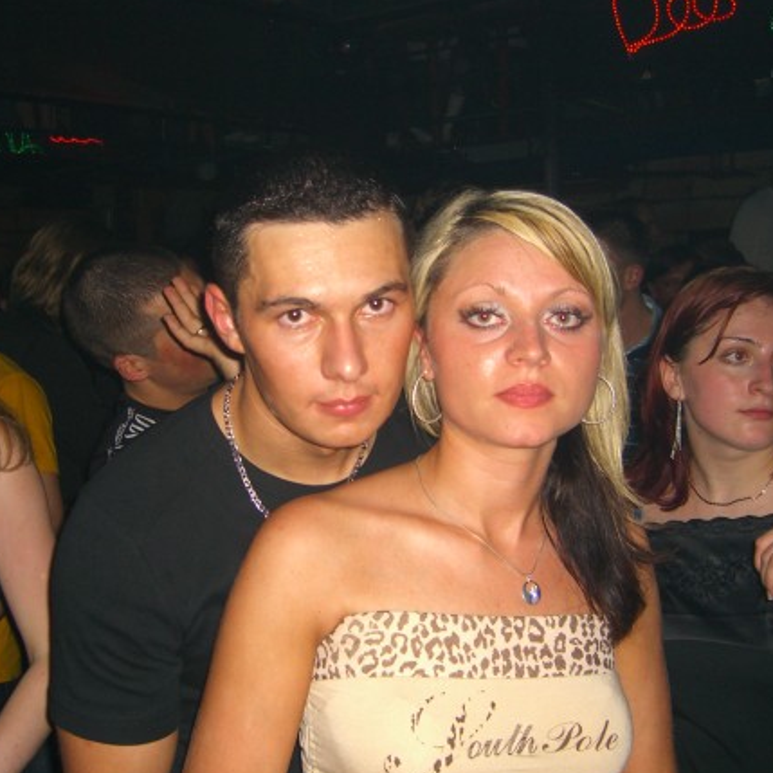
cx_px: 371
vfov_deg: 36.1
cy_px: 396
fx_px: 1187
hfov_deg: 36.1
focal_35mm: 47
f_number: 2.8
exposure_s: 1/60
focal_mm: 7.9
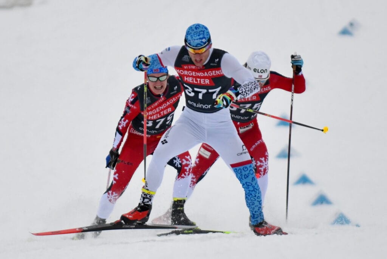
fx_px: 3227
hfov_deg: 6.9
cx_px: 194
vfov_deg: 4.6
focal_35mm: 300
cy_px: 130
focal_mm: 200
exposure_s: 1/2500
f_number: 2.8
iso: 2500
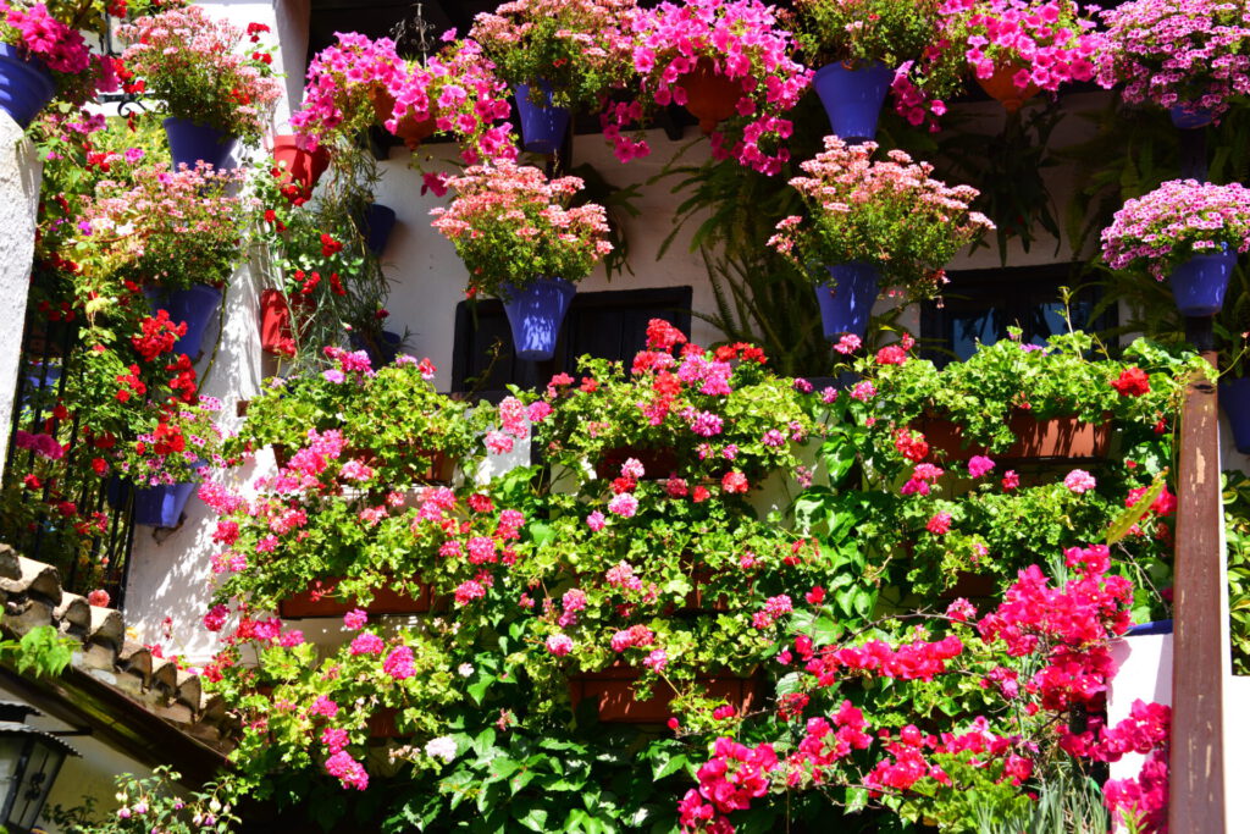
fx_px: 2361
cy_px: 417
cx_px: 625
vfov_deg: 20.0
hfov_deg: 29.7
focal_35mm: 68
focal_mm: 68
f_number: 9
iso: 400
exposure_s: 1/400
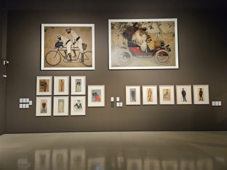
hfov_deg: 73.9
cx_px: 114
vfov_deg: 58.9
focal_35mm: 23
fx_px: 151
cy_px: 85
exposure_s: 1/50
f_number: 1.8
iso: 640
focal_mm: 5.4
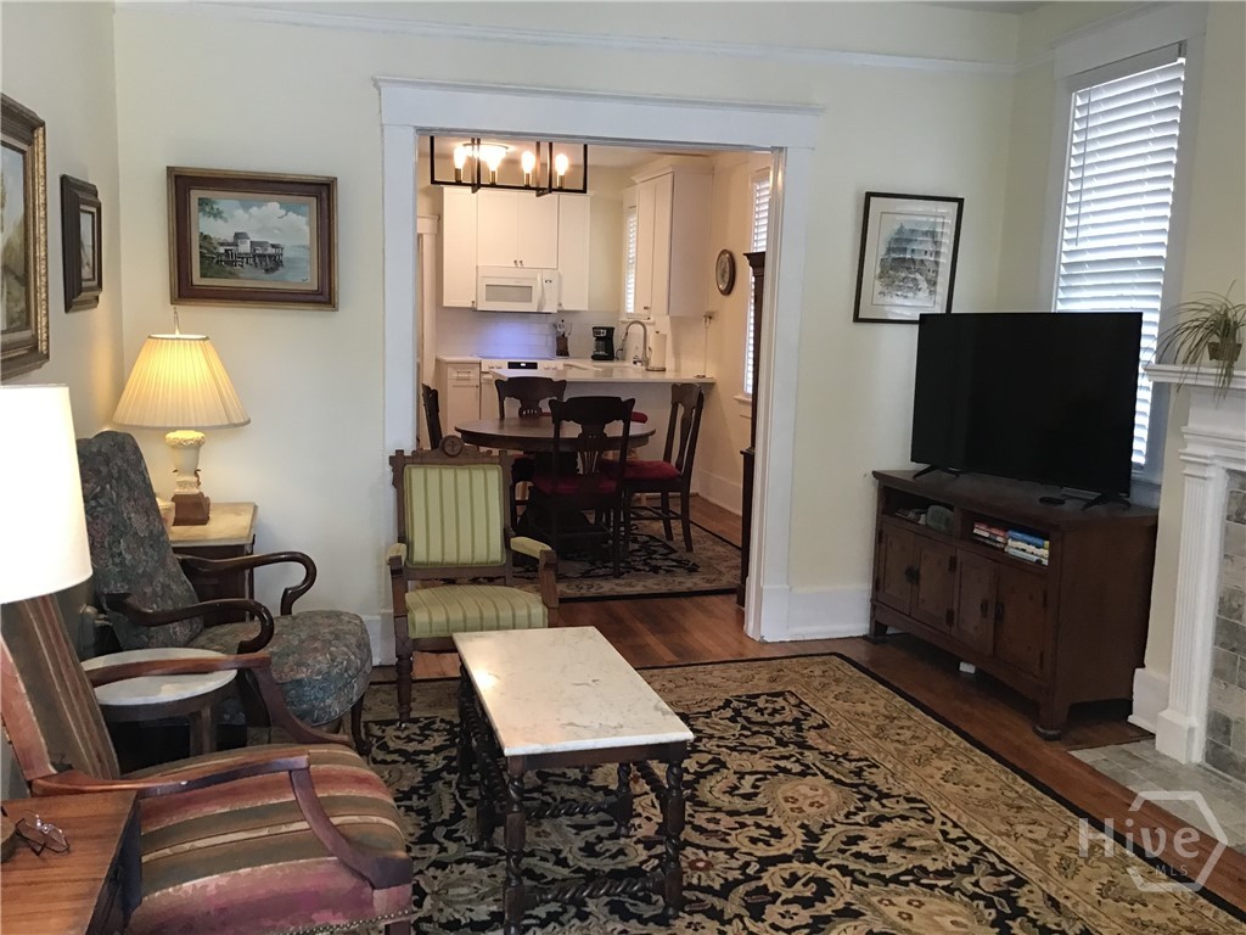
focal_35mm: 31
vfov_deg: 45.4
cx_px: 623
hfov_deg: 58.4
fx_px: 1116
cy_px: 468
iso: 80
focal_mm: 3.3
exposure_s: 1/30
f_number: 2.4
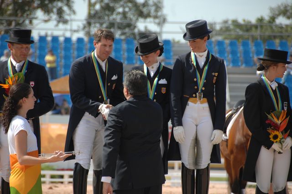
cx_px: 146
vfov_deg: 4.6
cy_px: 97
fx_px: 2430
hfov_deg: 6.9
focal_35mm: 300
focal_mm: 200
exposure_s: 1/500
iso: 200
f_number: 5.6
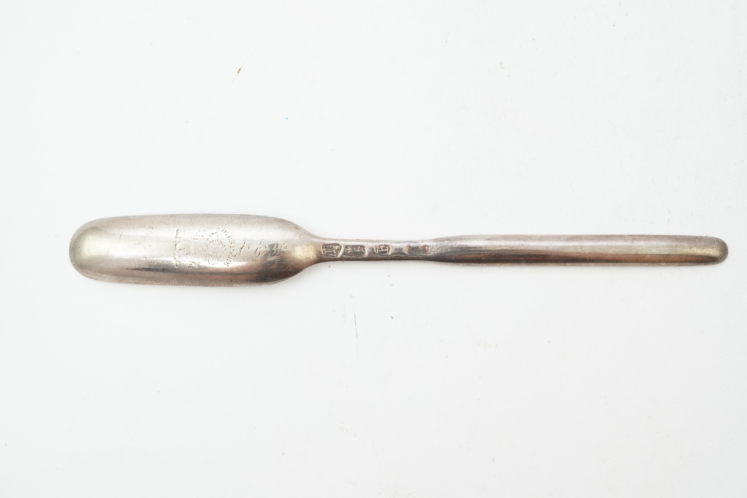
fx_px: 934
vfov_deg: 29.9
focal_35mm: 45
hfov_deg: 43.6
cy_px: 249
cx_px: 374
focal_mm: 30
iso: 640
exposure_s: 1/50
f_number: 13
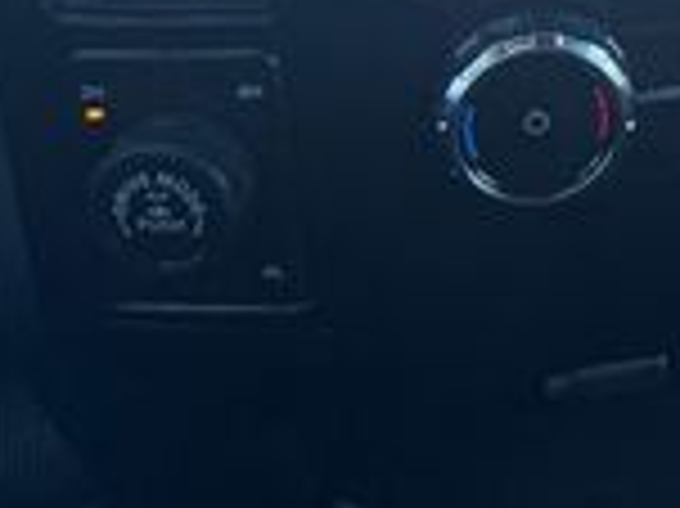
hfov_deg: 17.9
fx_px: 2002
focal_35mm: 102
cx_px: 910
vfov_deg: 13.0
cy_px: -423
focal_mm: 6.76
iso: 64
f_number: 1.78
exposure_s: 1/150
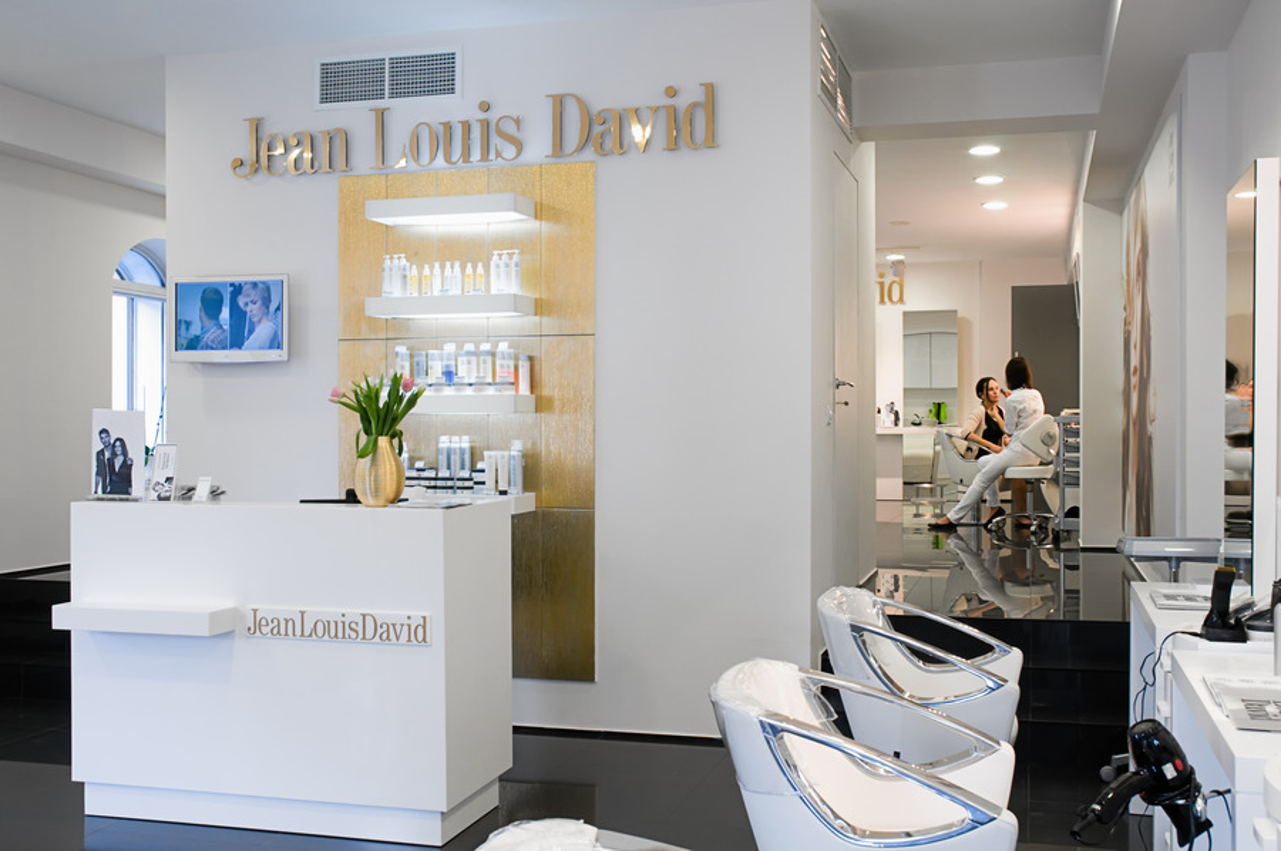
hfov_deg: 51.3
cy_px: 426
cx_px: 640
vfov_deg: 35.4
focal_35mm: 38
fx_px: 1333
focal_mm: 25
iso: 400
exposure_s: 1/10
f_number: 11
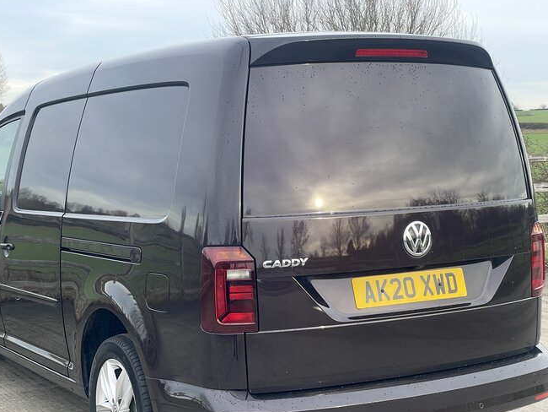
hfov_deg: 30.2
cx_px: 238
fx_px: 1014
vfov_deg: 22.9
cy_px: 250
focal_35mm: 64
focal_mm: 6
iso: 25
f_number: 2
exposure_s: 1/130
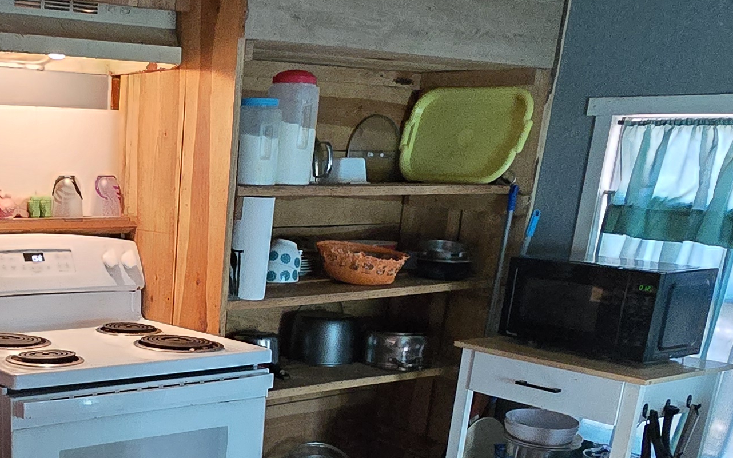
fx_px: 859
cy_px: 447
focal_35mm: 43
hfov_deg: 41.6
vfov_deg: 28.2
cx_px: 42
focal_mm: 2.2
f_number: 2.2
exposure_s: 1/60
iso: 1250
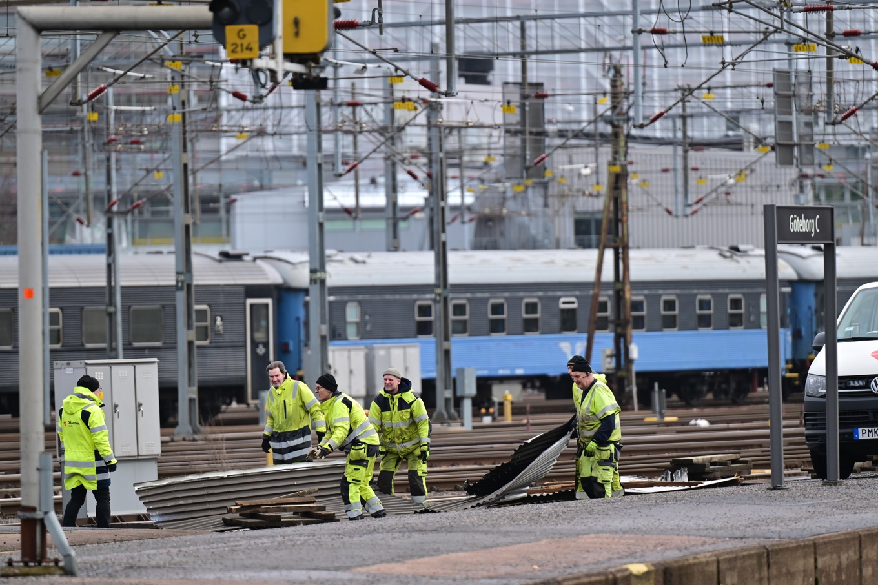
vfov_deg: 4.6
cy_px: 292
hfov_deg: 6.9
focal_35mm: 300
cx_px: 439
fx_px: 7317
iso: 320
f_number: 2.8
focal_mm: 200
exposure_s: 1/1000
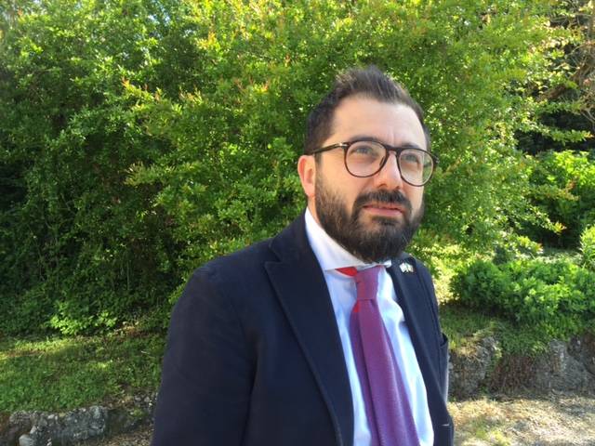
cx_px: 298
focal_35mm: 29
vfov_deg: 48.2
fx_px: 498
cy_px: 223
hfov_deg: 61.7
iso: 32
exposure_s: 1/243
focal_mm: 4.15
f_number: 2.2
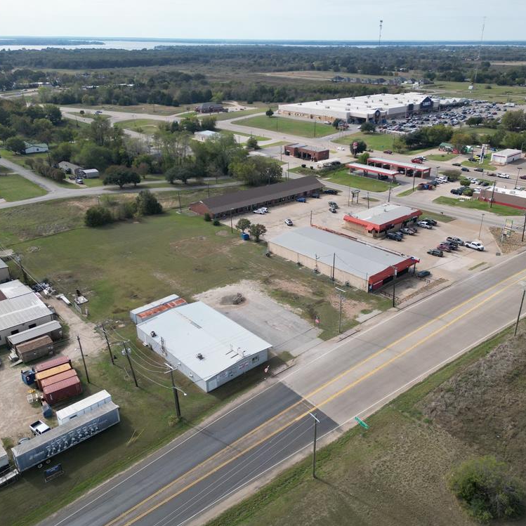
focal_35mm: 29
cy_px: 258
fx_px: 499
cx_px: 294
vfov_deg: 55.6
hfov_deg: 55.5
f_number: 1.7
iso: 200
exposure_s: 1/3000
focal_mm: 6.72
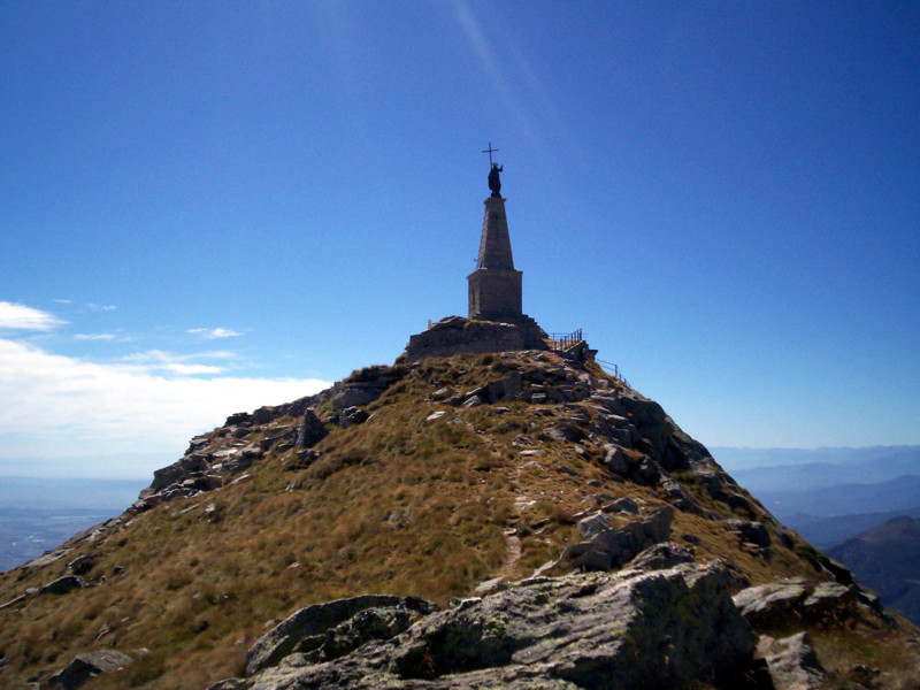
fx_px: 957
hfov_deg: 51.4
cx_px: 460
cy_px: 345
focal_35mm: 36
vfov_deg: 39.7
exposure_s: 1/1314
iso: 100
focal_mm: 5.9
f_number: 4.5
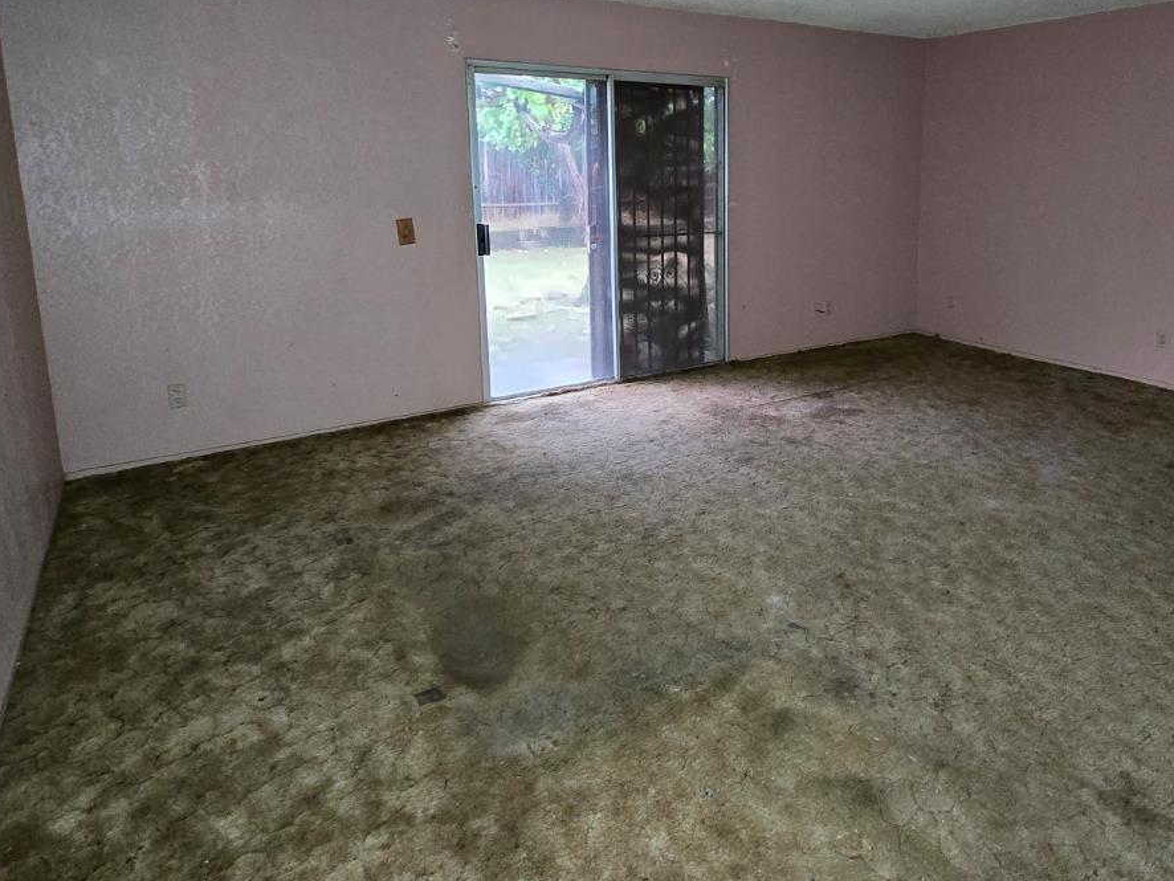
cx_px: 727
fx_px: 746
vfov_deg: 59.7
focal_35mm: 22
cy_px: 293
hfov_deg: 75.2
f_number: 2.2
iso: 800
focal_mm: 2.2
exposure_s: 1/55.9
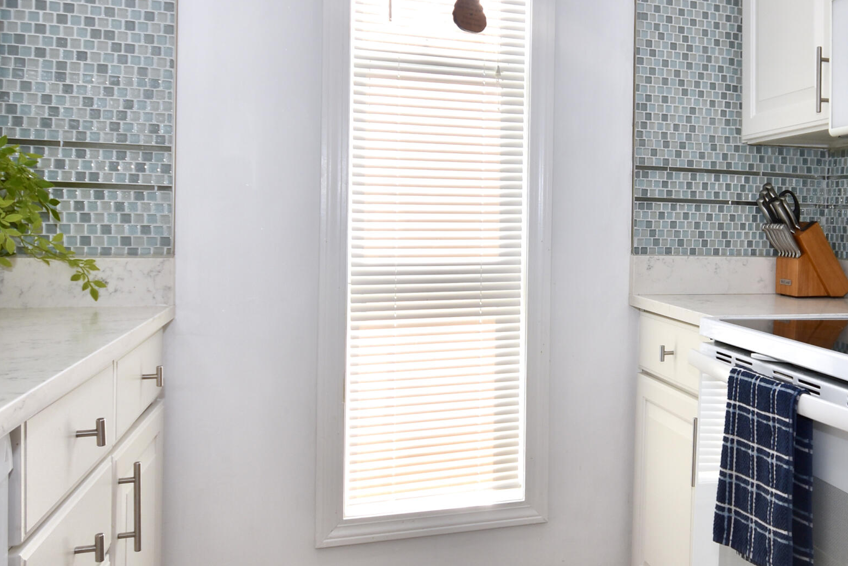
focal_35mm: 29
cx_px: 534
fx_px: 683
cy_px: 212
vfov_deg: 44.6
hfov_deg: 62.7
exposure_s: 1/125
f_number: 5.6
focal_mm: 10
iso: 140
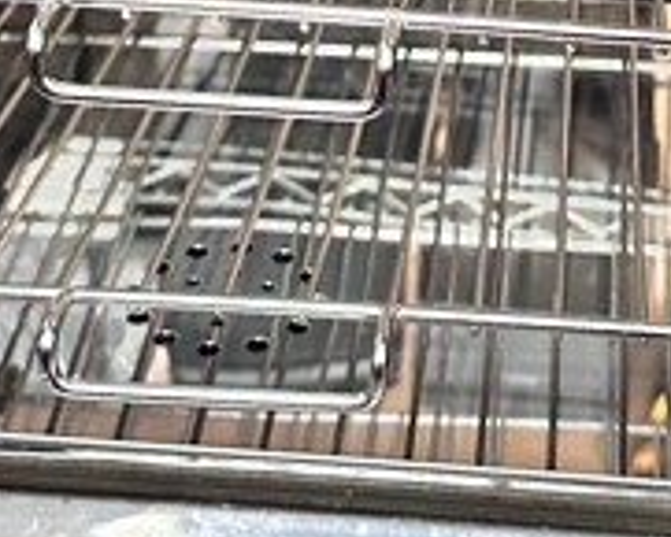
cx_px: 467
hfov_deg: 18.2
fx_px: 2086
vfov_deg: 13.9
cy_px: -243
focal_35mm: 105
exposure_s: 1/60
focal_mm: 6.86
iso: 500
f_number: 1.78
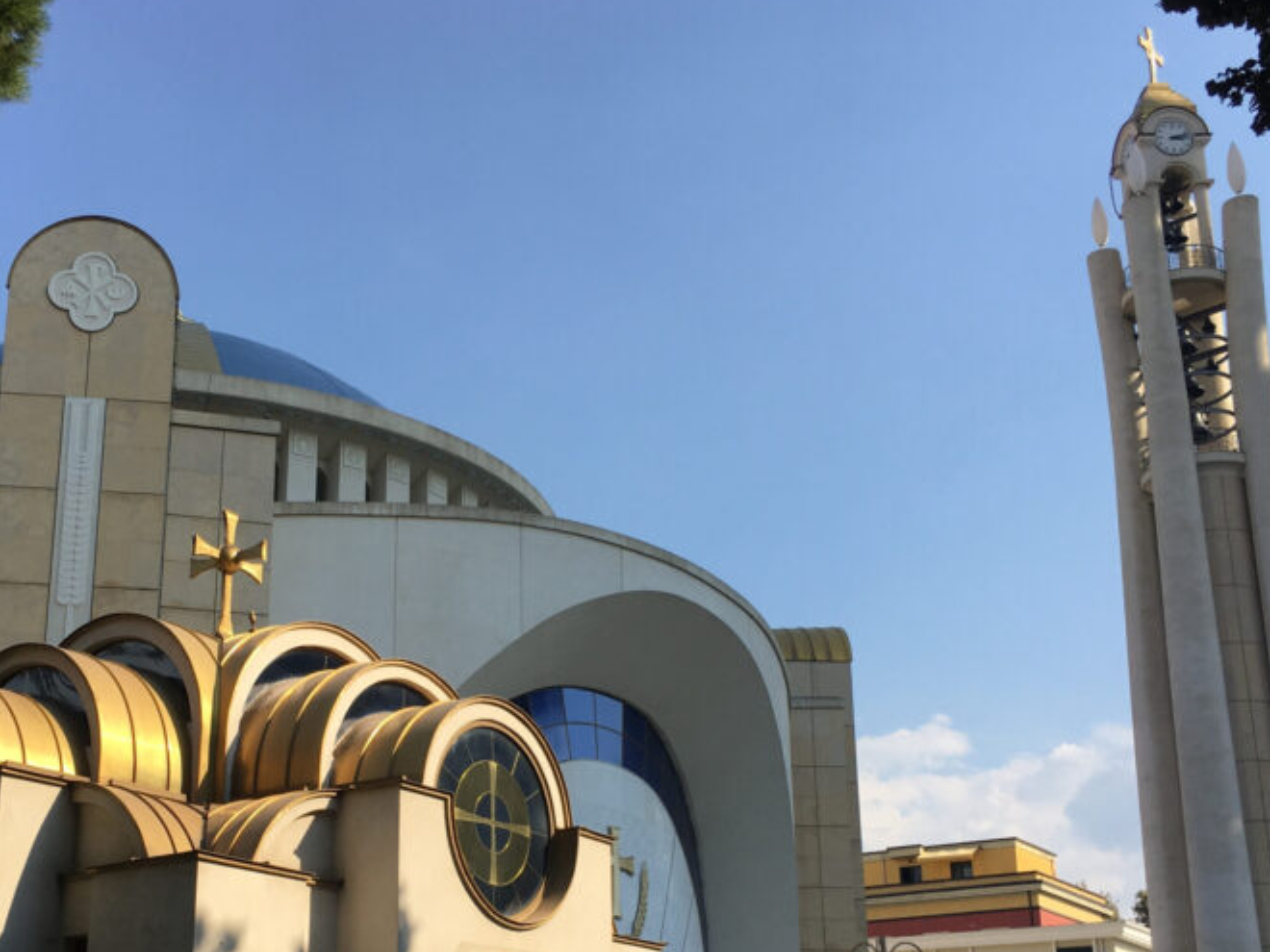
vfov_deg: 31.8
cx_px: 460
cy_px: 667
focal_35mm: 45
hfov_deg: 41.7
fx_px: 1651
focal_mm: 4.15
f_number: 2.2
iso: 25
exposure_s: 1/1451
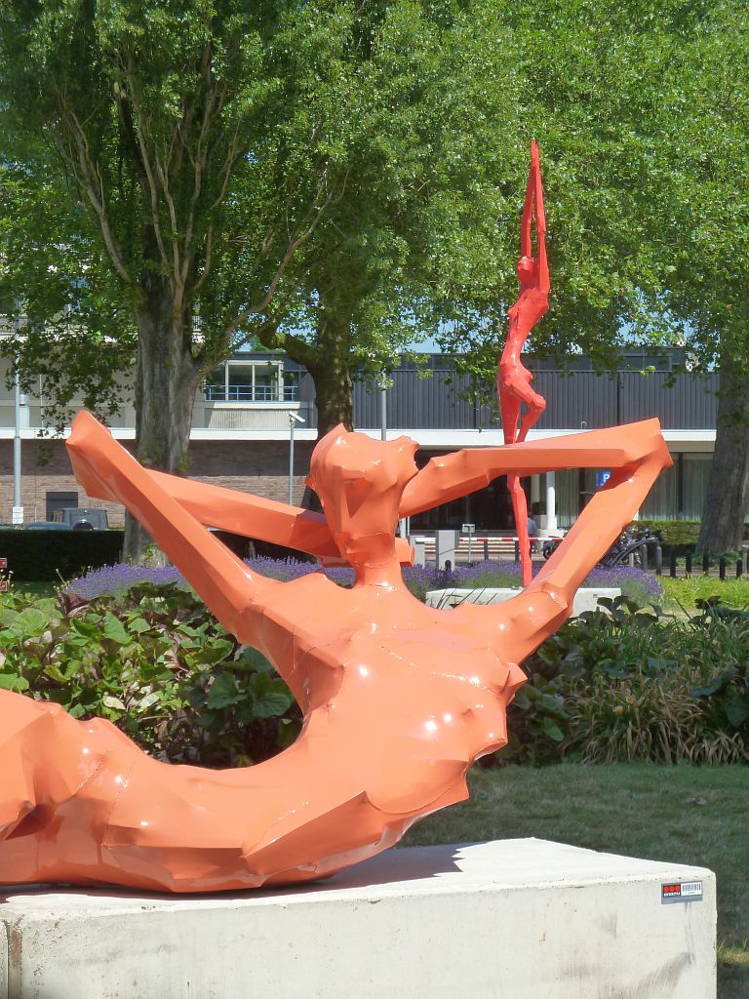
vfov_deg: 17.7
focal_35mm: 111
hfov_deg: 13.3
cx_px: 374
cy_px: 500
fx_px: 3202
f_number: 4.4
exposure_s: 1/400
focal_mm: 18.2
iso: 125
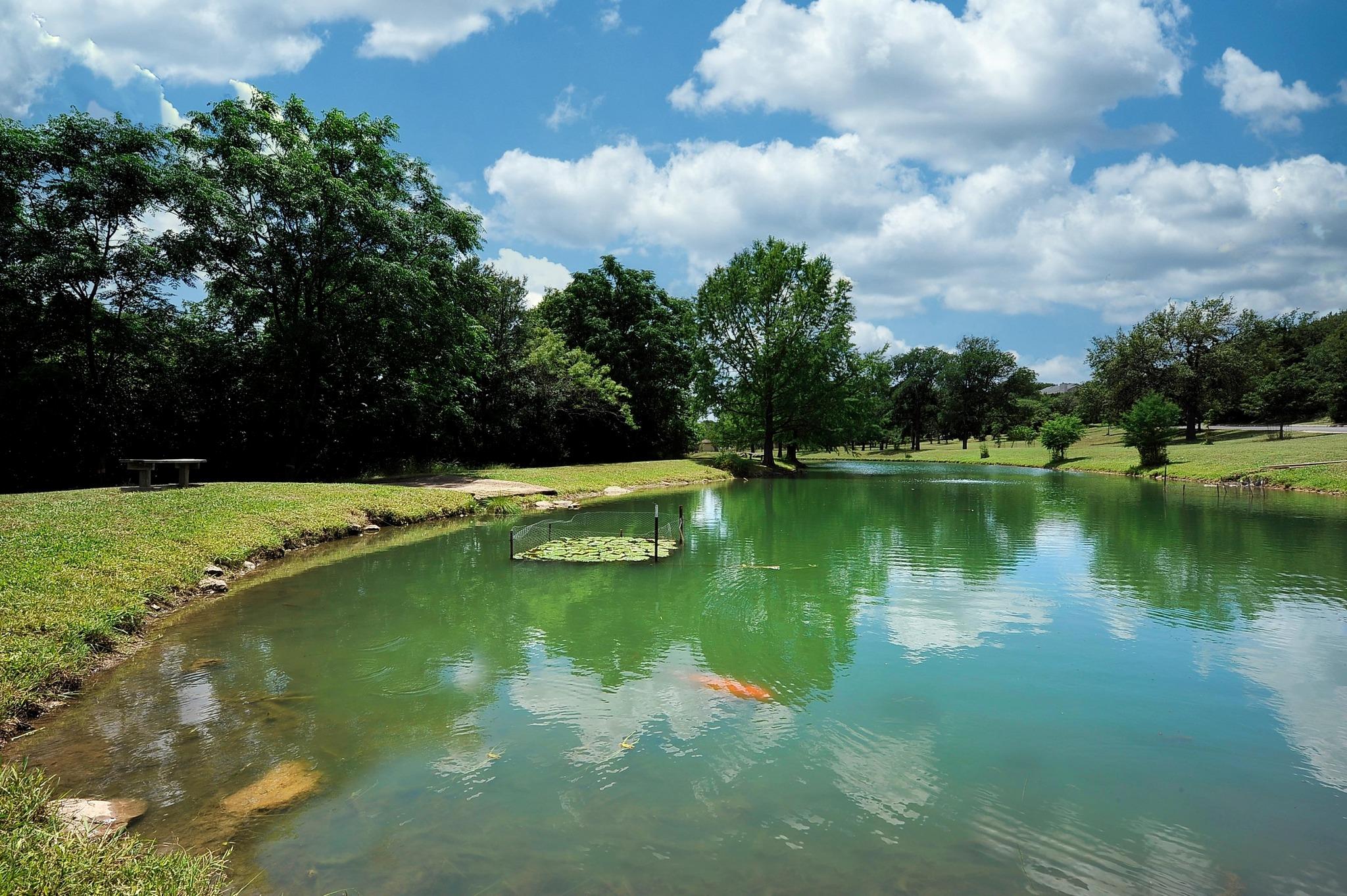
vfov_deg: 73.7
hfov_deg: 96.8
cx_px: 674
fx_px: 598
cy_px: 448
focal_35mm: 16
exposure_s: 1/100
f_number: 18
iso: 200
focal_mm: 16
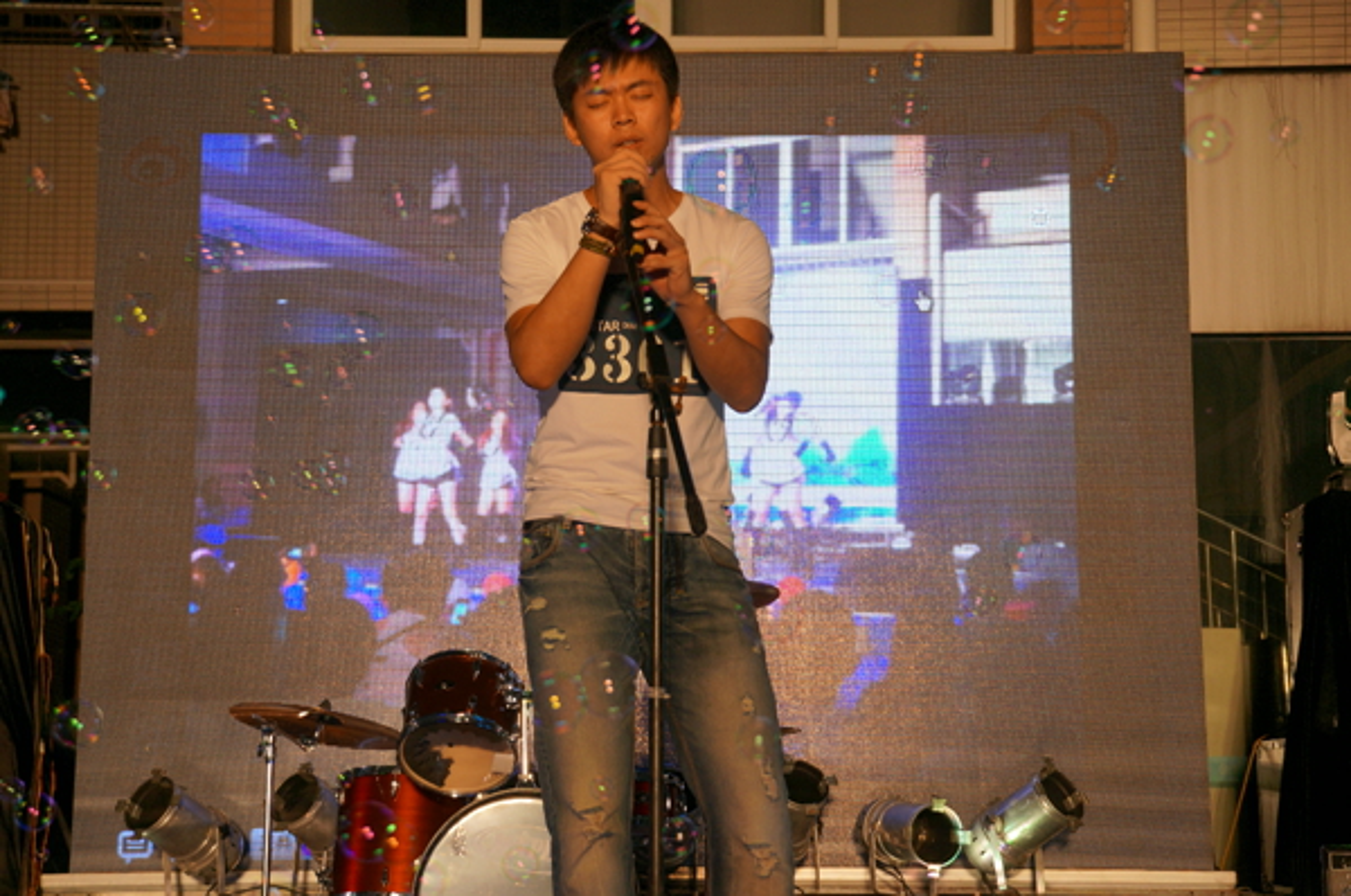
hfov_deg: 28.7
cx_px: 676
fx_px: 2641
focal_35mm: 70
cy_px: 448
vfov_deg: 19.3
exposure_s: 1/160
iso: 320
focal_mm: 47
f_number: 5
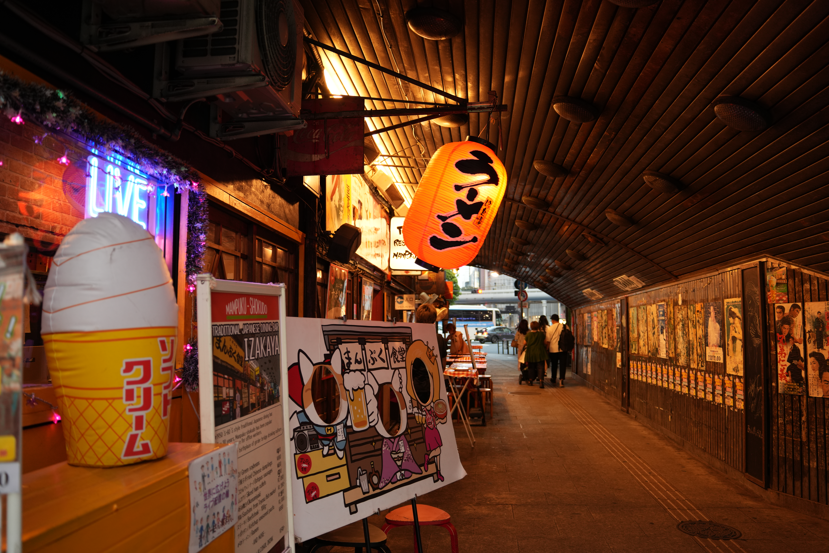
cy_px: 276
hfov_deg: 65.5
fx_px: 645
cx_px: 414
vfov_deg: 46.4
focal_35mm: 28
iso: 500
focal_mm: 28
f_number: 4
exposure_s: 1/30
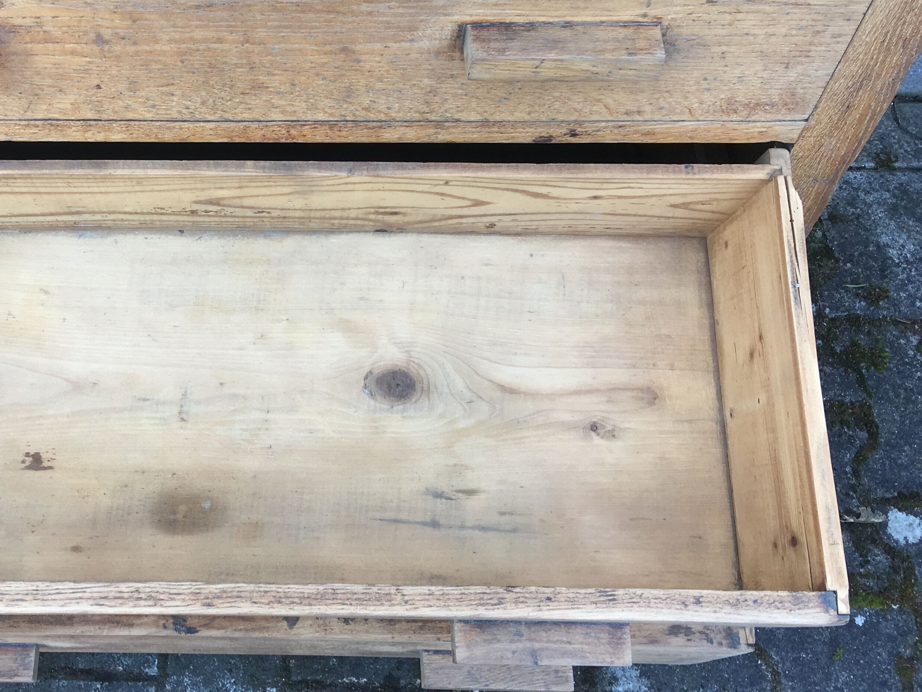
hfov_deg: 39.4
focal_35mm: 47
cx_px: 232
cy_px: 253
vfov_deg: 30.7
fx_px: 1252
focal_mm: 4.15
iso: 25
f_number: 2.2
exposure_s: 1/50
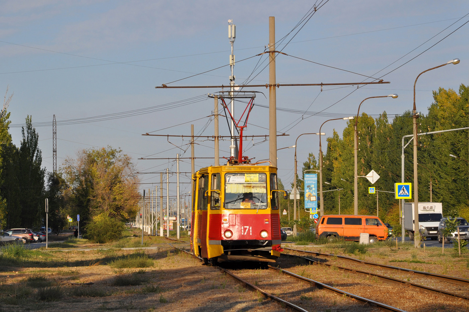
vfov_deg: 8.7
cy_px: 156
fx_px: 2051
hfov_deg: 13.0
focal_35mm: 158
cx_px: 234
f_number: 8
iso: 200
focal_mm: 105
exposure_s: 1/500
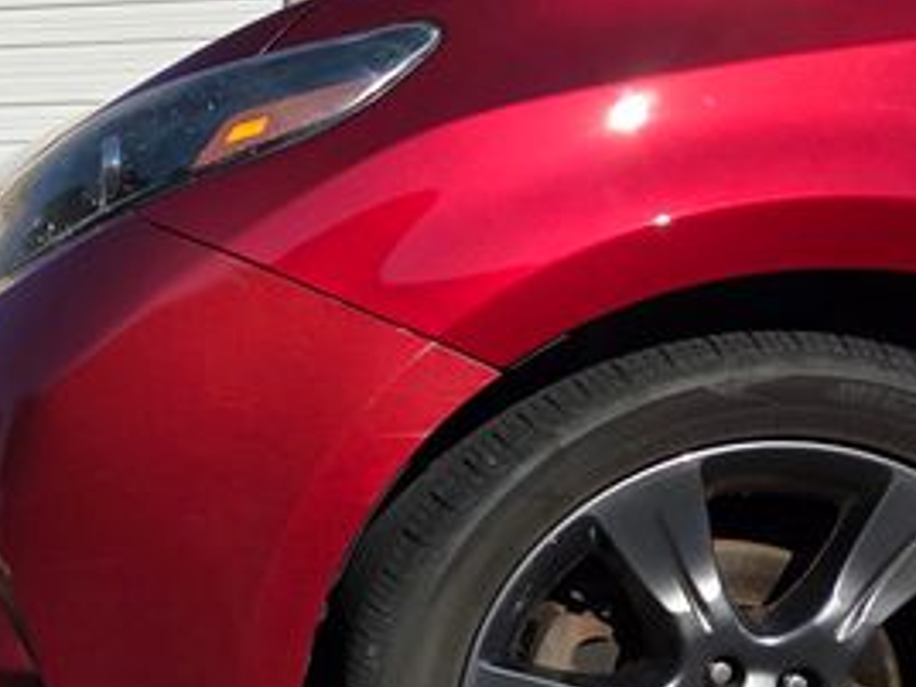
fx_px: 1455
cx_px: 14
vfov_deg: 25.8
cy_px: 602
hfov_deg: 32.3
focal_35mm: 55
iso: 80
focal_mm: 5.4
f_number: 1.8
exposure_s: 1/6412
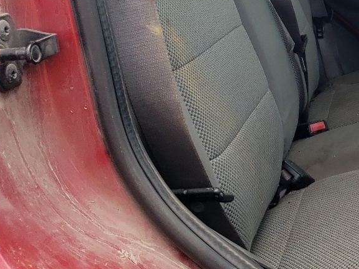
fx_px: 746
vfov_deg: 20.0
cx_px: 419
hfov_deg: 24.7
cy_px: 27
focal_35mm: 72
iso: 50
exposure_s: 1/185
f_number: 1.5
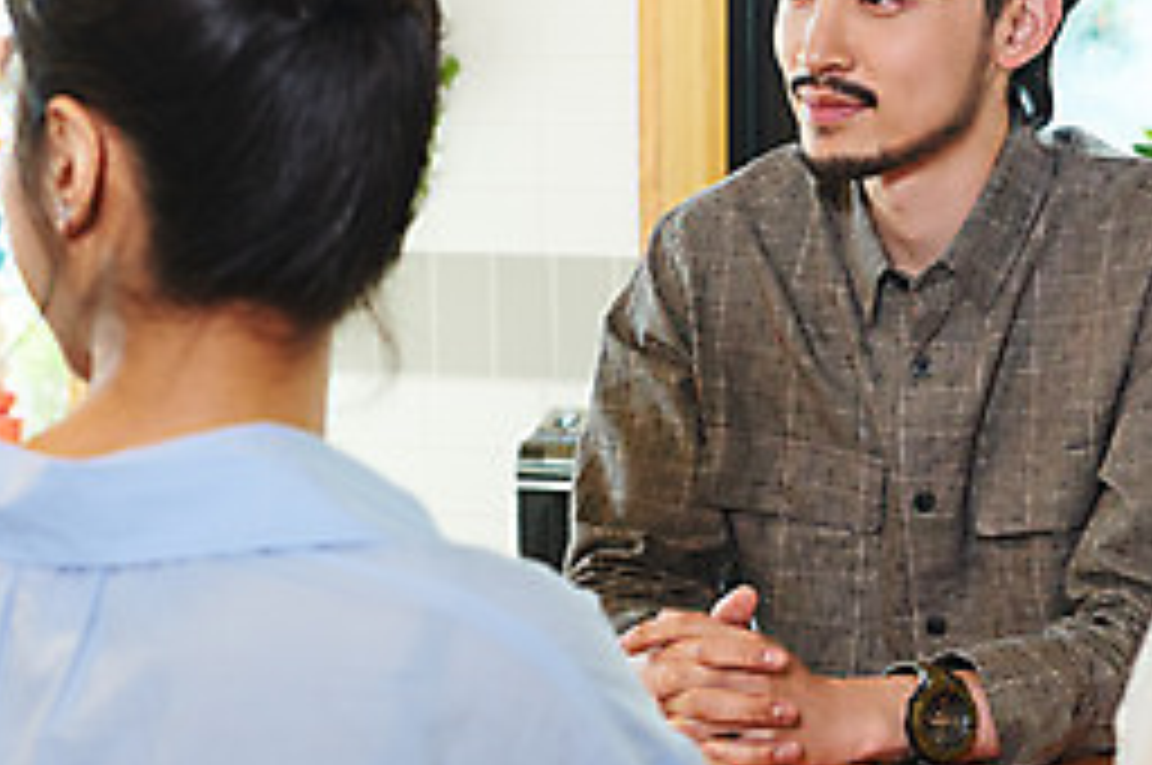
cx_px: 756
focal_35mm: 108
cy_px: 234
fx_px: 3452
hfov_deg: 18.9
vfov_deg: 12.6
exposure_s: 1/80
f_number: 4.5
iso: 320
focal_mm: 46
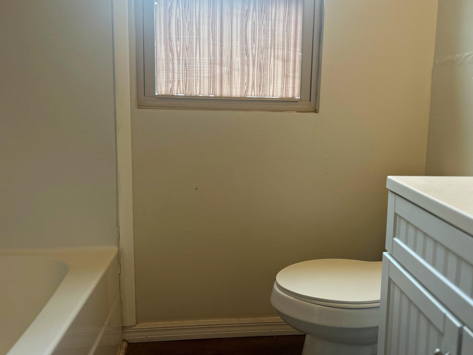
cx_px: 261
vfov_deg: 45.3
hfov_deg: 58.2
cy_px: 149
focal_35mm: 31
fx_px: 424
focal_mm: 5.7
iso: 64
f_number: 1.5
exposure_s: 1/60
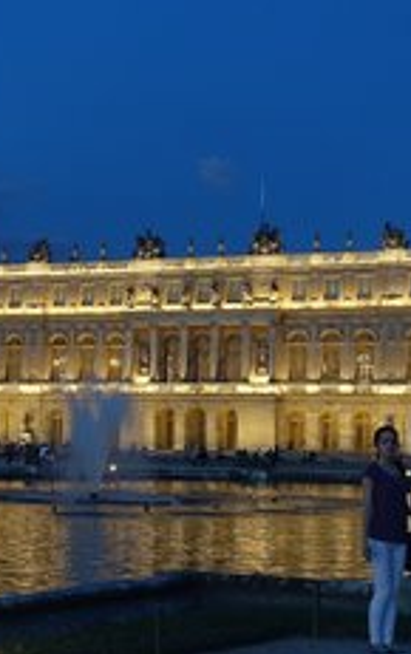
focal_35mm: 74
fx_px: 1322
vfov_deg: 27.8
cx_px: 207
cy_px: 369
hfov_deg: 17.7
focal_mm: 15.52
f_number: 2.8
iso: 800
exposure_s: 1/25
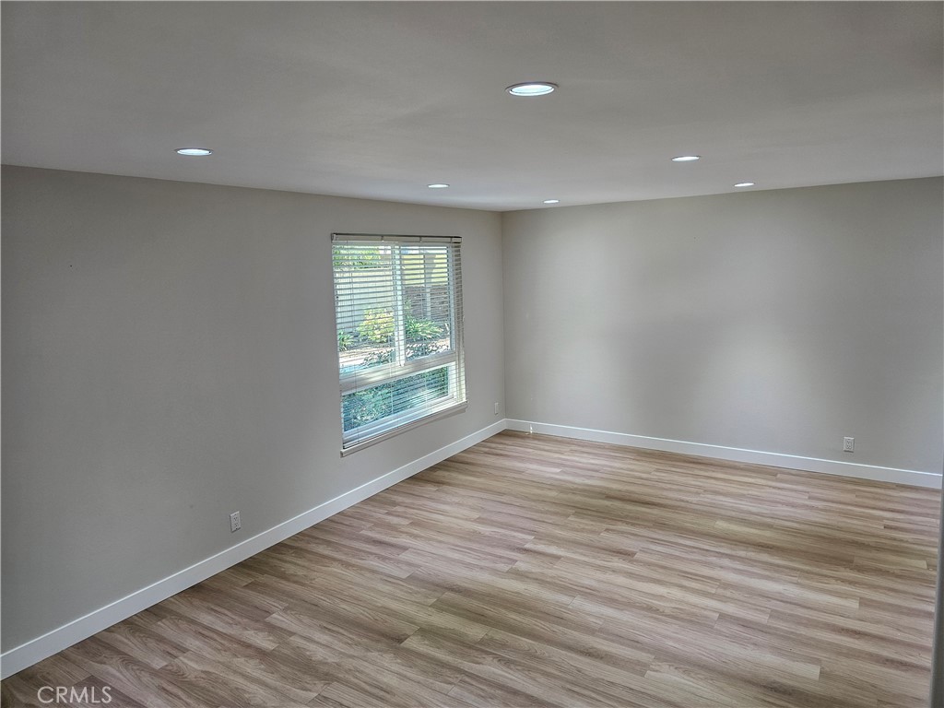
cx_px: 472
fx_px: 627
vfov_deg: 58.9
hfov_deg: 73.9
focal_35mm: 23
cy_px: 354
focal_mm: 6.3
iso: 200
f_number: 1.7
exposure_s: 1/120
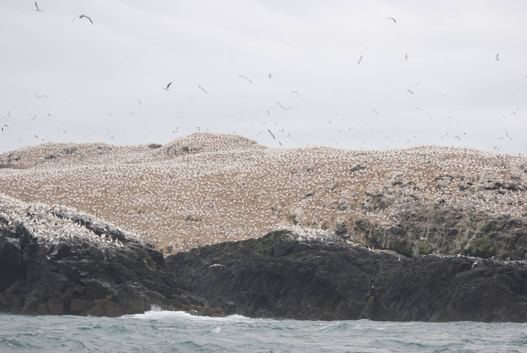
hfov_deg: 19.4
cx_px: 264
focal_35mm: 105
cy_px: 176
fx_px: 1539
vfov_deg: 13.1
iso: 140
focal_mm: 70
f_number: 5.6
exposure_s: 1/500
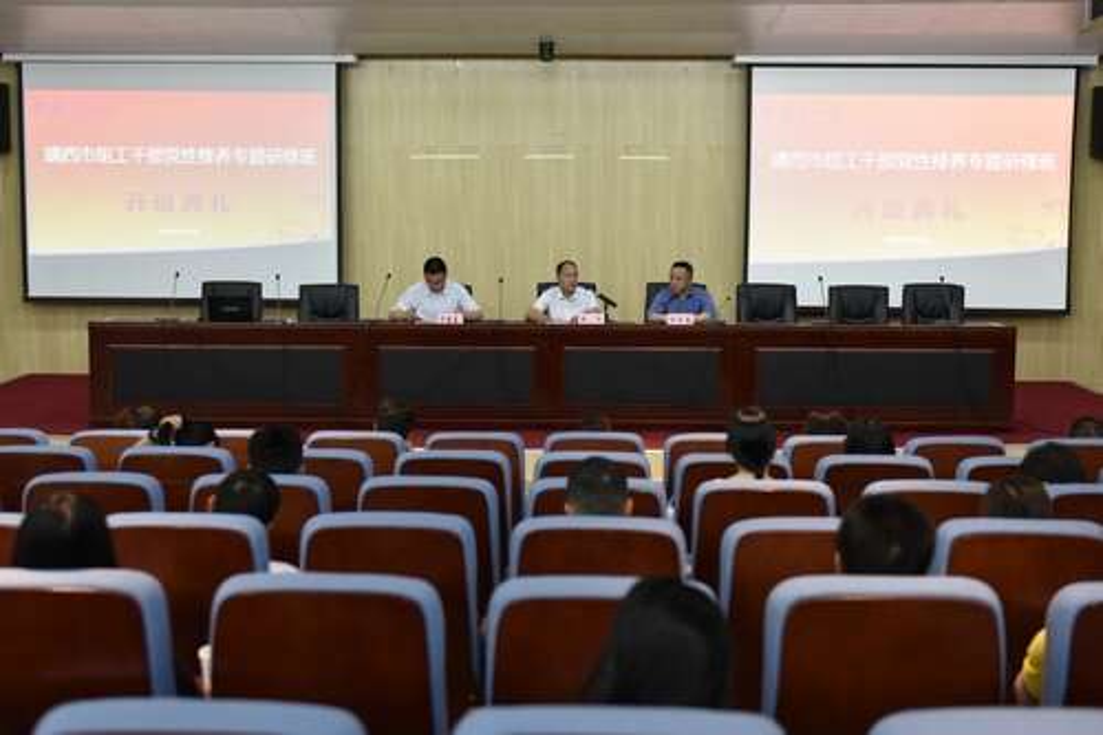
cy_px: 368
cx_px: 552
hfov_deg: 39.6
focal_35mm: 50
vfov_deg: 27.0
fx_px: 1531
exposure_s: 1/50
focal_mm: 50
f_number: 3.5
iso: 900
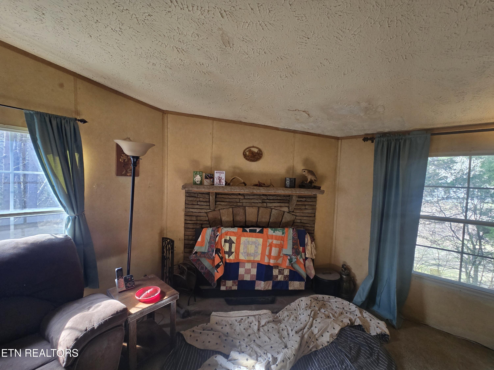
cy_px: 185
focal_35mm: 13
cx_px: 247
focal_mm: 2.2
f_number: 2.2
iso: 160
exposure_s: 1/60
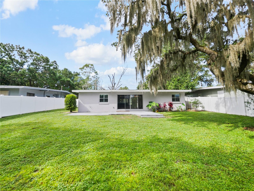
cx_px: 127
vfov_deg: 85.7
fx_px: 103
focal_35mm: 14
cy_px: 96
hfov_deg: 102.1
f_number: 6.3
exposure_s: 1/320
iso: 200
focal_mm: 7
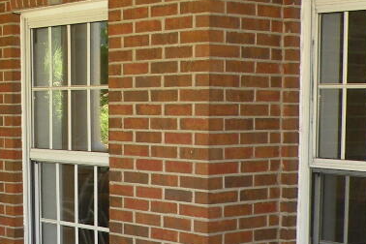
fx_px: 966
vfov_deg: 14.2
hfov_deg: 21.4
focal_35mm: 95
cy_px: 250
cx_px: 116
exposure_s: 1/53
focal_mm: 4.7
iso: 64
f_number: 2.8
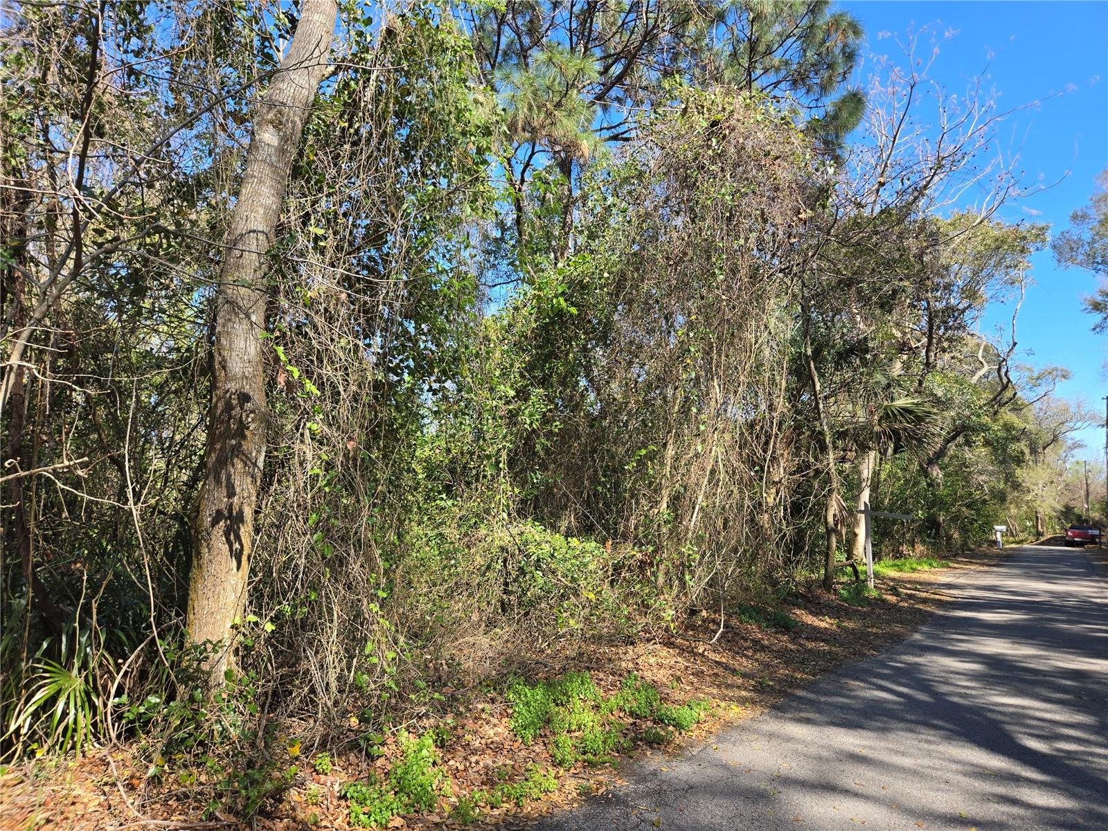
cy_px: 416
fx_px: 736
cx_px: 554
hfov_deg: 73.9
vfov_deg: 58.9
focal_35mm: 23
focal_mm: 5.4
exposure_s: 1/516
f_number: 1.8
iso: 25
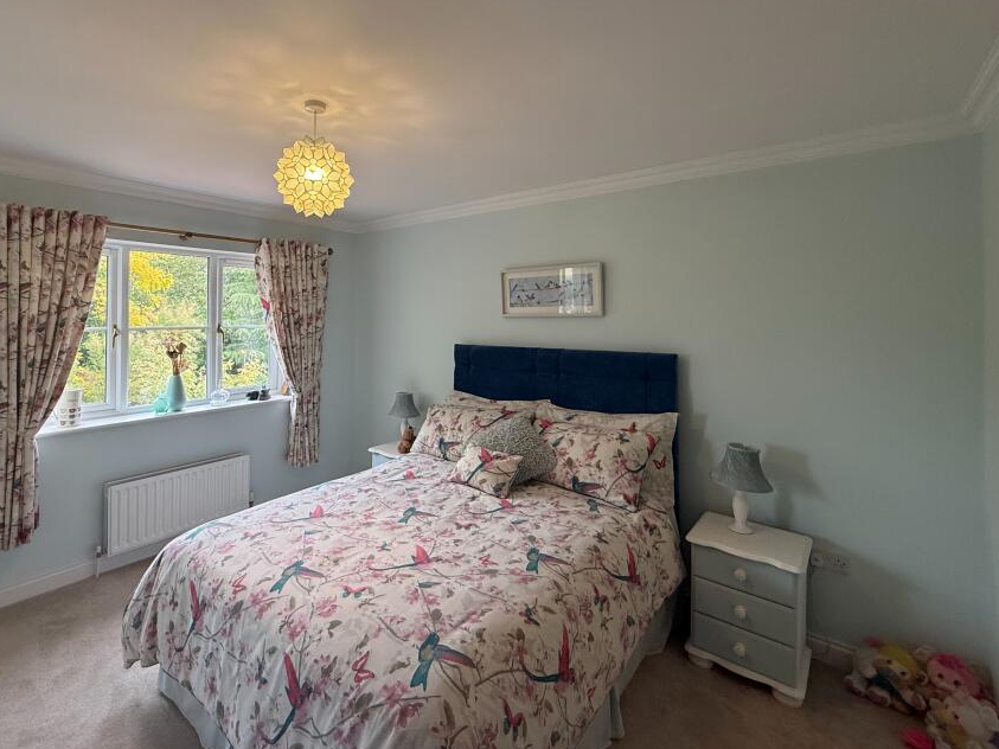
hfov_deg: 90.7
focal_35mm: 17
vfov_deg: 74.1
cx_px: 443
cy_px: 309
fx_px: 491
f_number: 2.2
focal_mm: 2.22
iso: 160
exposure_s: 1/100
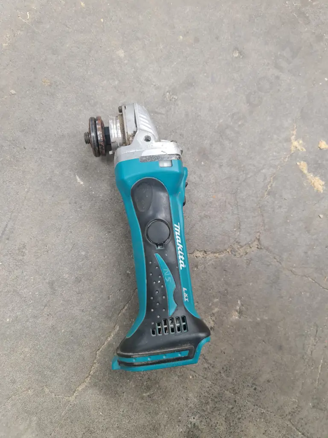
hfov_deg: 54.9
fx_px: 316
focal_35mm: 25
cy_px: 219
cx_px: 164
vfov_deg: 69.4
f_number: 1.8
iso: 320
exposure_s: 1/120
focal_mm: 7
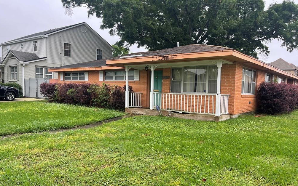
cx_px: 149
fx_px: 219
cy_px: 100
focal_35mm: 27
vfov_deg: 46.0
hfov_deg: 68.4
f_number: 1.6
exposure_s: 1/572
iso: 32
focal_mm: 5.1
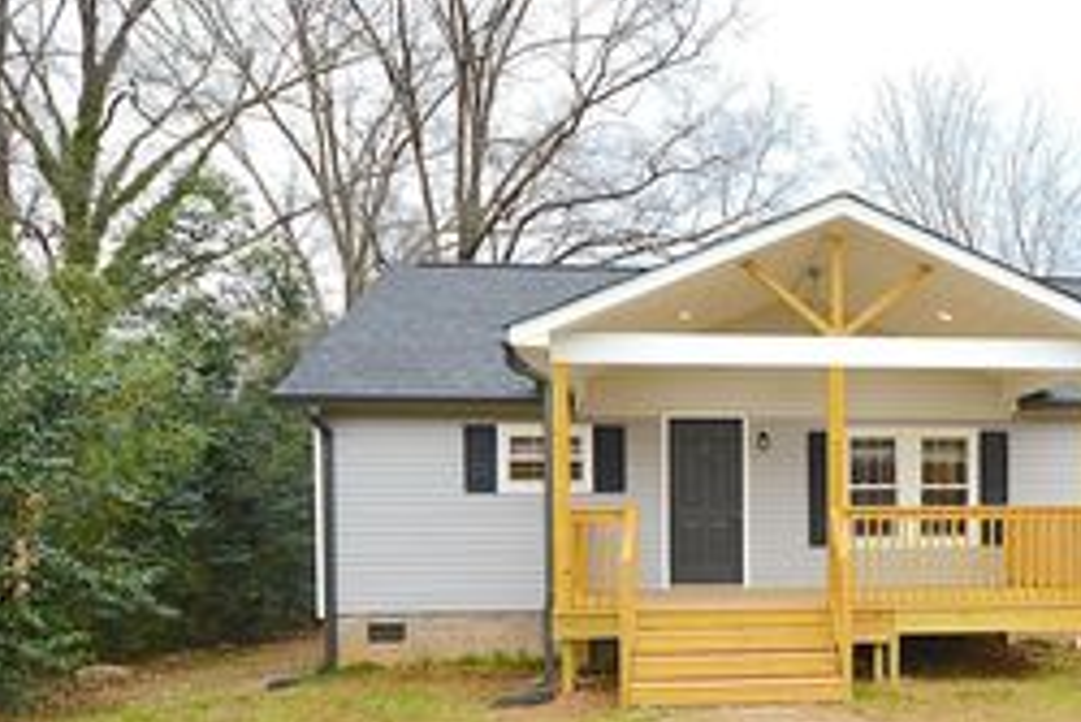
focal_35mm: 30
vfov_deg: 42.5
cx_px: 787
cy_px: 527
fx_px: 901
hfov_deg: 59.2
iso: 200
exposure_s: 1/125
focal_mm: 10
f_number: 5.6
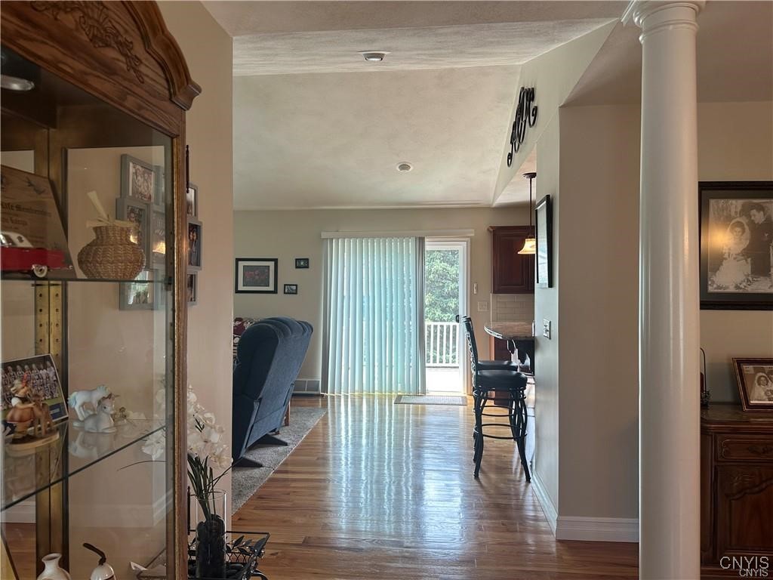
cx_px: 386
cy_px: 290
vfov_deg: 56.8
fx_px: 536
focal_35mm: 24
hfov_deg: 71.6
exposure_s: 1/120
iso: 100
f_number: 1.78
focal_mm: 6.86
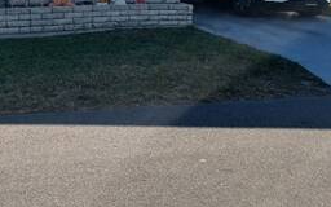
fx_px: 478
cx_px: 53
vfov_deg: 23.0
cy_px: -18
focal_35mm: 53
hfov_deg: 36.5
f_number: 1.8
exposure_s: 1/490
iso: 32
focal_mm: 4.6
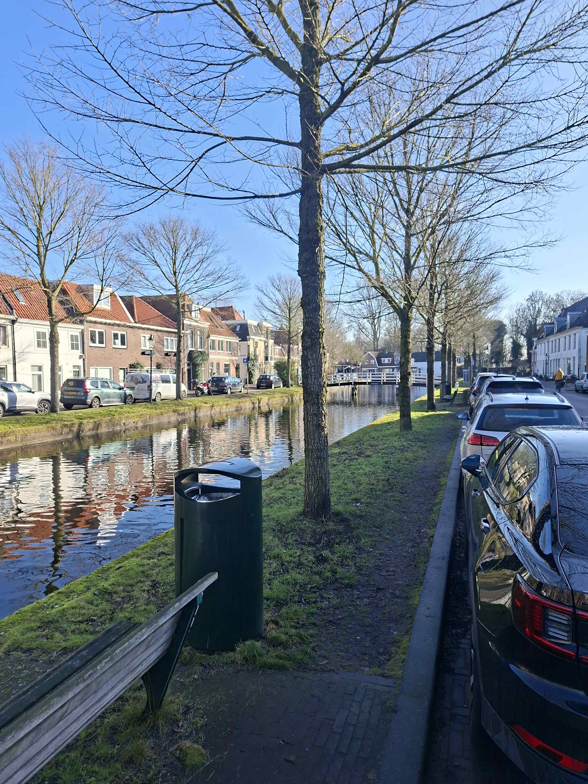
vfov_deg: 73.9
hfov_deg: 58.9
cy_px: 392
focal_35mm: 23
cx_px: 294
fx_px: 521
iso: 50
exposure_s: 1/907
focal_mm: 5.54
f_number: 1.8
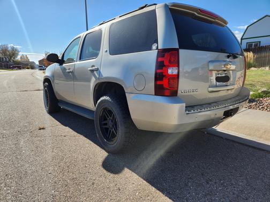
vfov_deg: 58.9
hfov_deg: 73.9
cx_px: 135
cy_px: 101
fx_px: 179
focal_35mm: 23
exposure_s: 1/1429
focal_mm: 5.4
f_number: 1.8
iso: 20
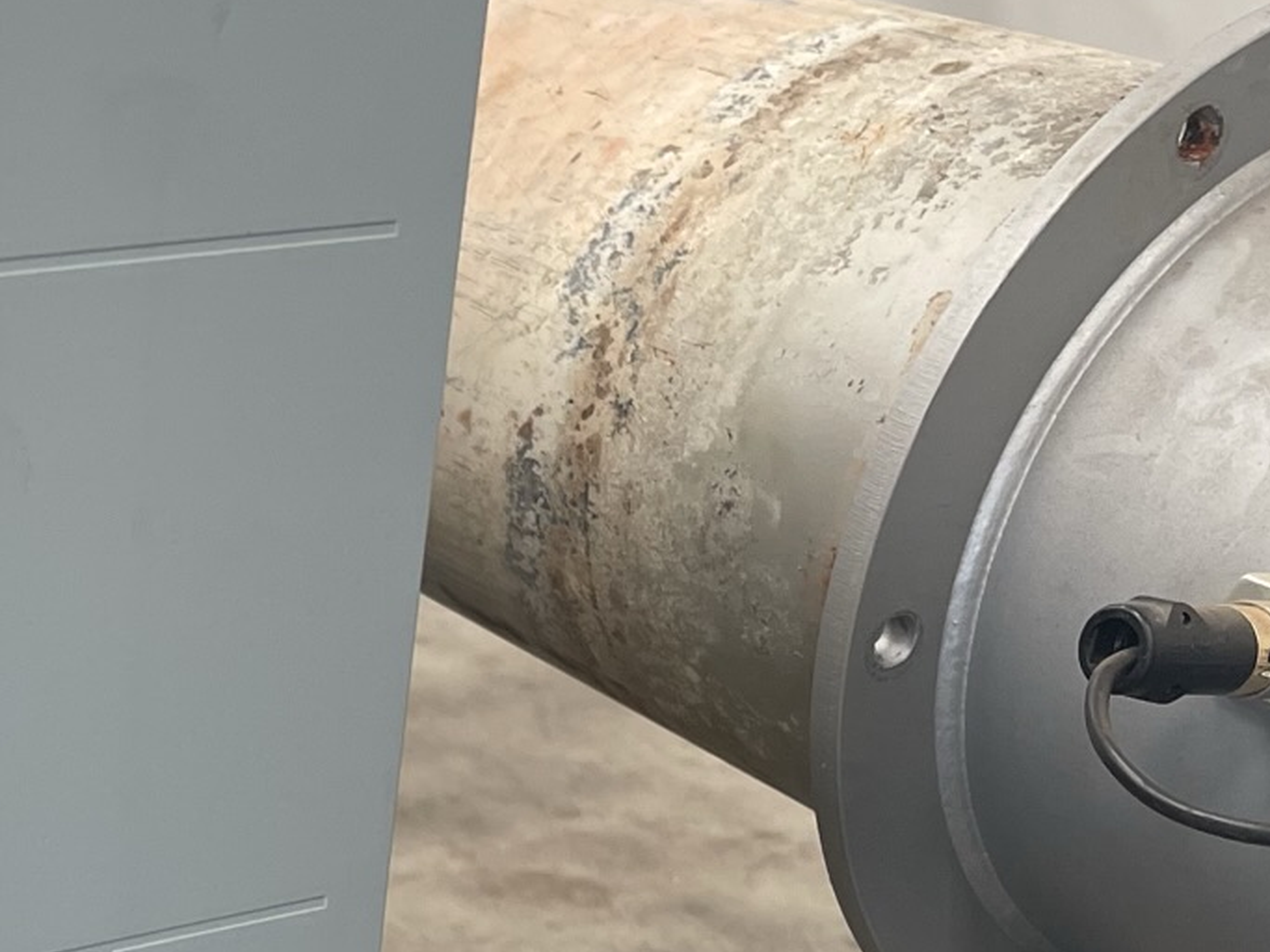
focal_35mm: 78
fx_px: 2861
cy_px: 807
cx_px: -149
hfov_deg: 23.4
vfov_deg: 18.7
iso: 125
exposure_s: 1/109
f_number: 1.6
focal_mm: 5.1
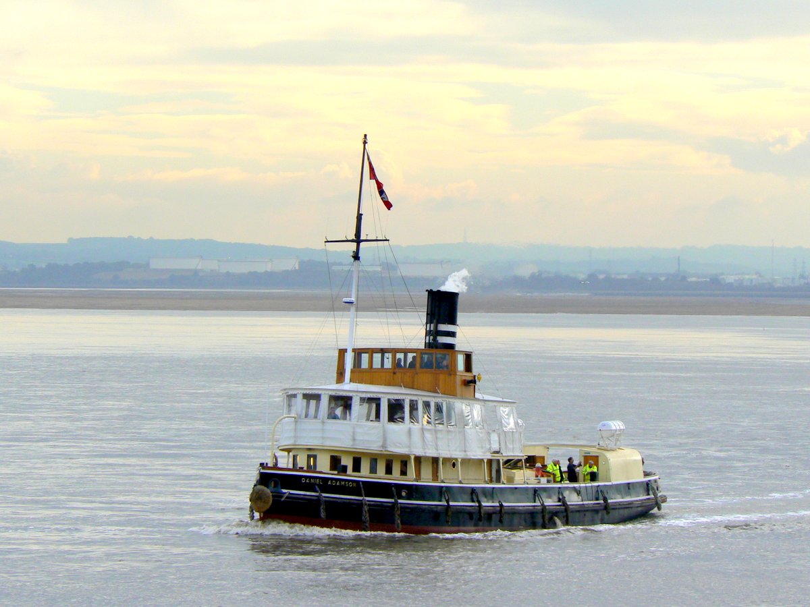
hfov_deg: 7.3
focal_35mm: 273
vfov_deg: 5.4
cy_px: 304
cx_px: 405
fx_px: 6388
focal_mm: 45.4
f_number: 6.3
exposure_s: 1/400
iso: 80
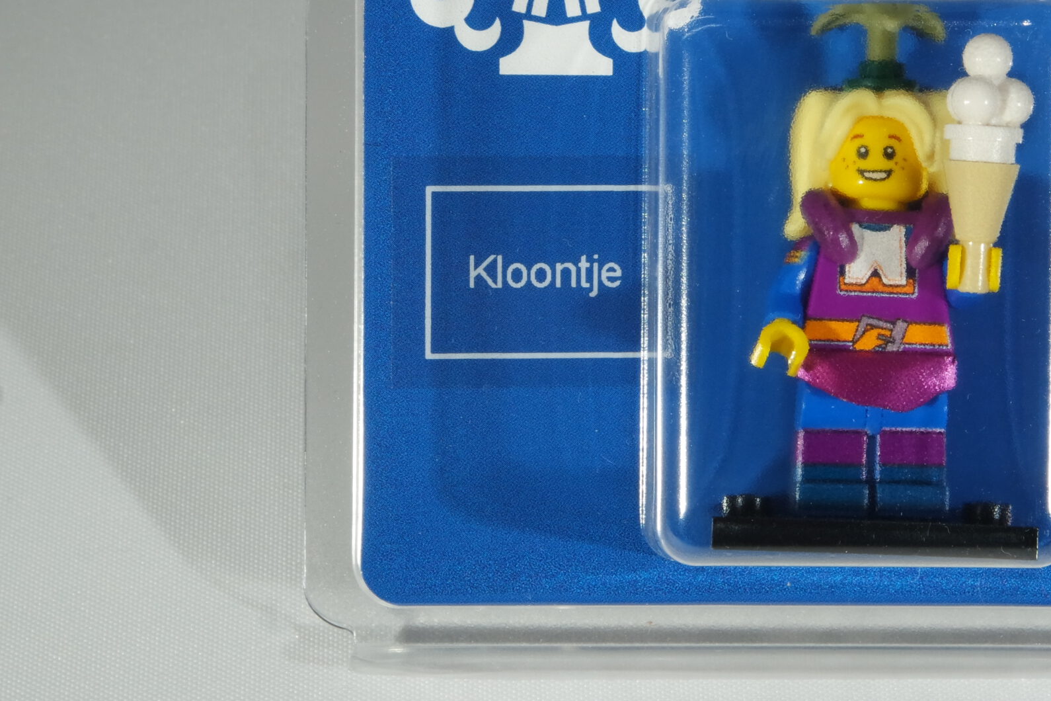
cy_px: 178
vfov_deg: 11.0
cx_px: 836
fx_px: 3620
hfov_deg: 16.4
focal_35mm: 124
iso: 800
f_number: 20
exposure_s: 1/50
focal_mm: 50
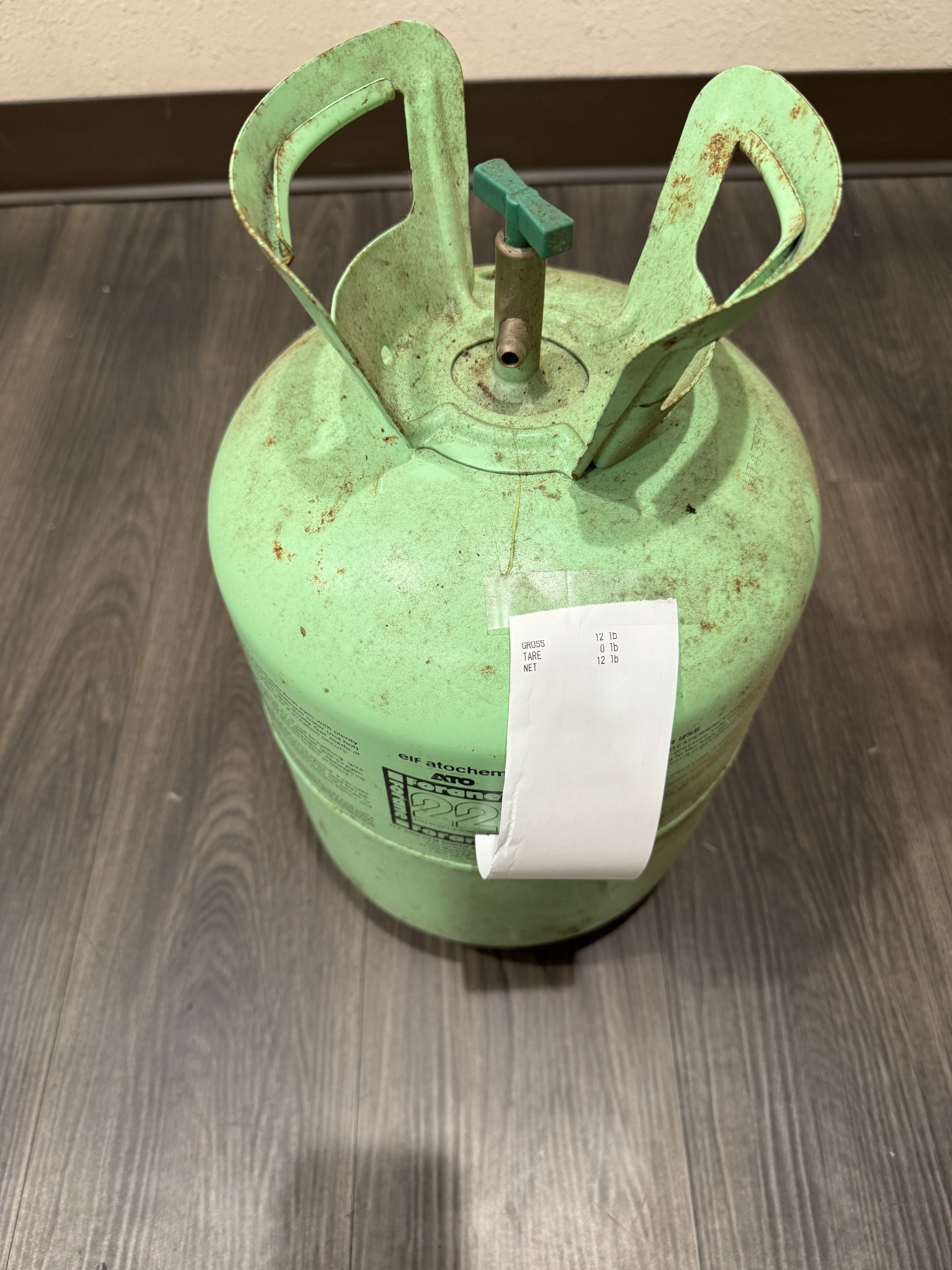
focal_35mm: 24
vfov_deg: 71.6
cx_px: 476
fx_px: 880
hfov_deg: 56.8
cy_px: 635
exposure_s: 1/60
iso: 160
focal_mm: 6.86
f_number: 1.78
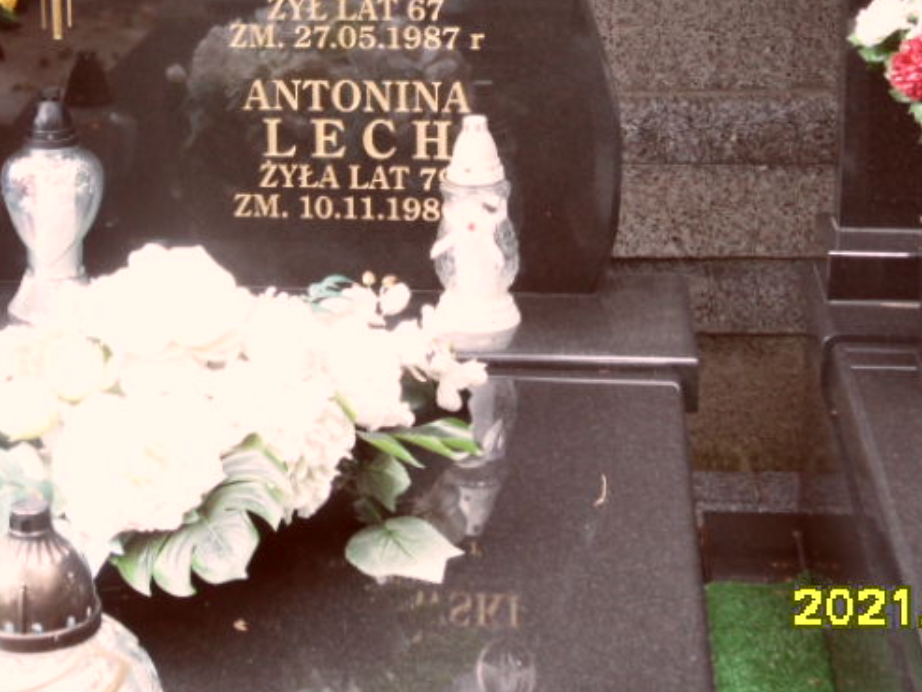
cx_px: 223
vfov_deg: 17.5
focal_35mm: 83
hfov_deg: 23.3
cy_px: 37
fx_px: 2211
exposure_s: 1/45
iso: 100
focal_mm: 6.5
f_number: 3.6
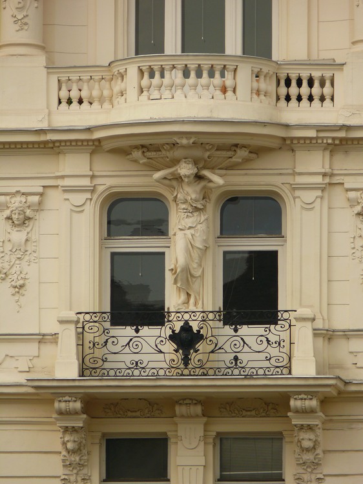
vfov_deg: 5.4
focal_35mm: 368
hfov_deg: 4.0
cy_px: 242
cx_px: 182
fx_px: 5148
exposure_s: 1/200
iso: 100
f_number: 4
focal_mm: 77.7
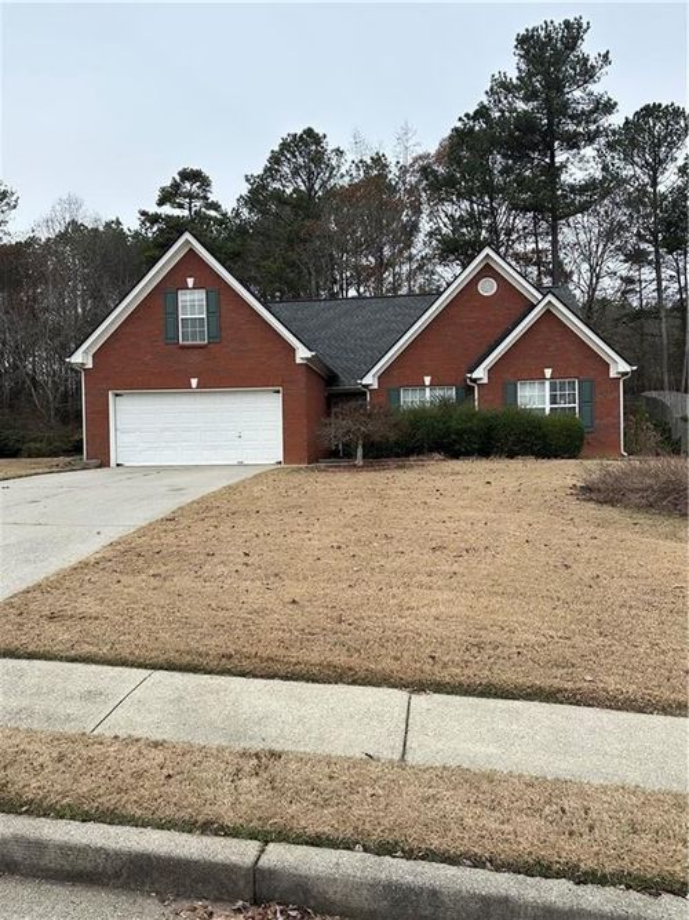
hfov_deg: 56.8
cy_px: 460
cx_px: 344
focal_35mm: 24
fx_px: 637
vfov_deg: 71.6
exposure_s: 1/1916
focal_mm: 6.86
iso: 80
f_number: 1.78
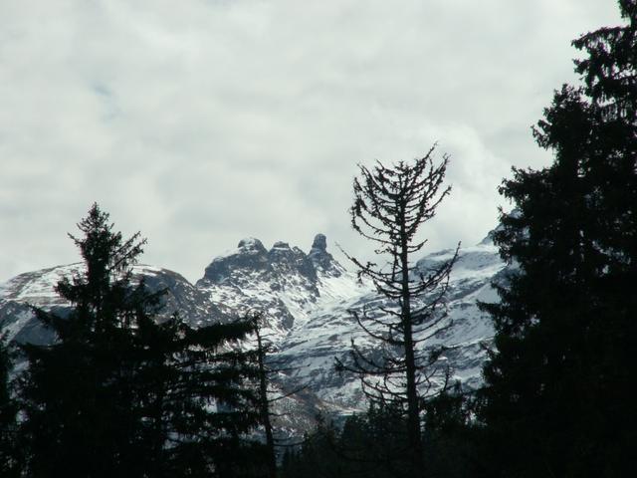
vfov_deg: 4.4
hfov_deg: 5.9
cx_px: 318
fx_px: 6220
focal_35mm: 338
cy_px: 239
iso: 50
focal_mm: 56.01
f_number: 8
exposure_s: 1/400
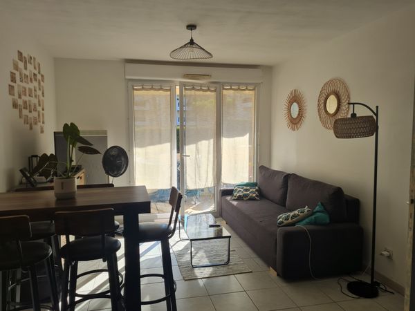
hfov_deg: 67.3
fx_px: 312
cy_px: 156
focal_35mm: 26
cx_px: 208
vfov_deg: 53.1
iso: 50
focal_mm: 5.4
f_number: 1.8
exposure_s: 1/425
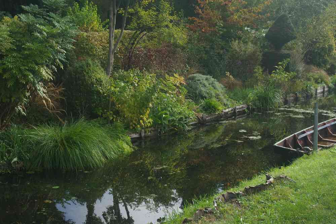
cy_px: 112
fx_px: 462
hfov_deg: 40.0
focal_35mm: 50
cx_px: 168
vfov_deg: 27.3
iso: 200
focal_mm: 33
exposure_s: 1/60
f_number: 10
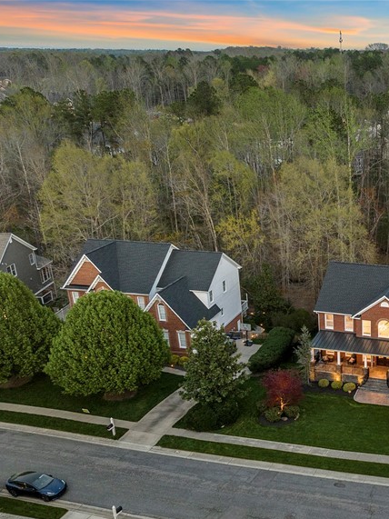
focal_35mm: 43
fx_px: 645
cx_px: 393
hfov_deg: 31.0
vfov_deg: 43.2
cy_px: 347
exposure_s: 1/6
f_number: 4
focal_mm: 12.29
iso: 400
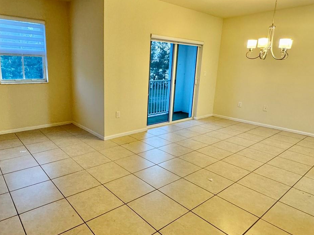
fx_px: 218
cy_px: 112
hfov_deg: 70.8
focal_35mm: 24
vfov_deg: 56.8
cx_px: 126
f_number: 2.2
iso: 320
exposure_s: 1/60
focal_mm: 2.22
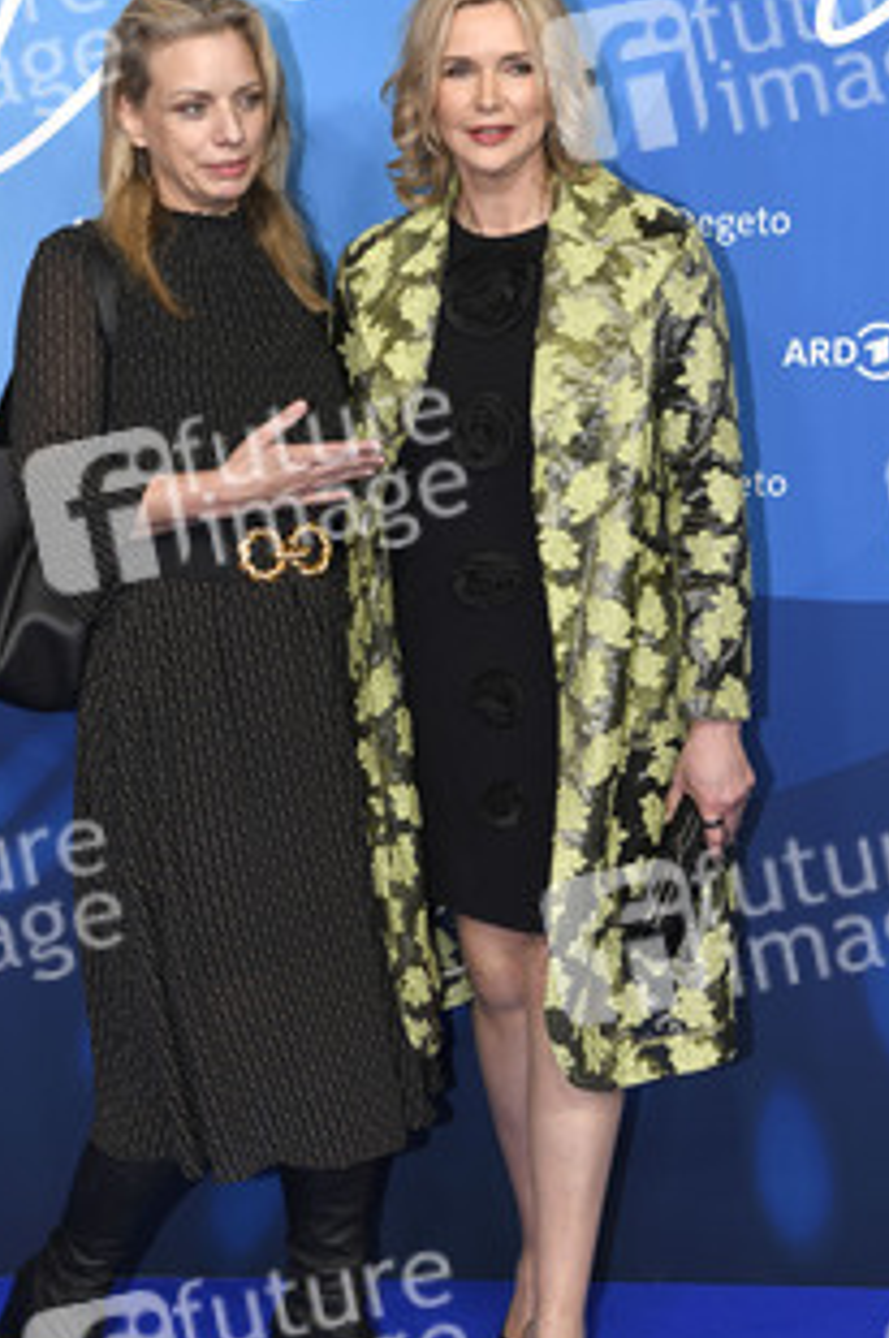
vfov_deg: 32.4
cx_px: 371
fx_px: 2302
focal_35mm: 62
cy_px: 708
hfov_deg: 21.8
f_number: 4.5
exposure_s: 1/320
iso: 800
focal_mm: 48
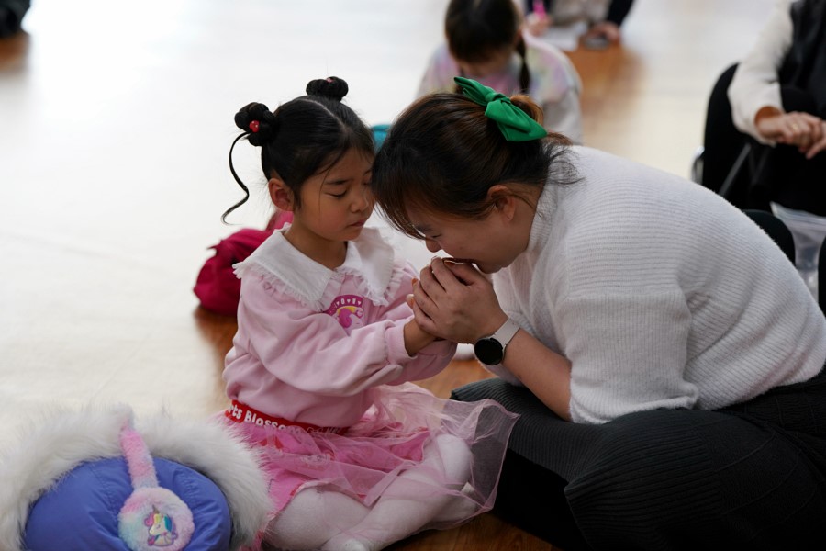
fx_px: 2478
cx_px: 413
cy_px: 276
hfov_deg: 18.9
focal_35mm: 108
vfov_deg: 12.7
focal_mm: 108
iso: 800
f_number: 4
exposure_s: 1/125
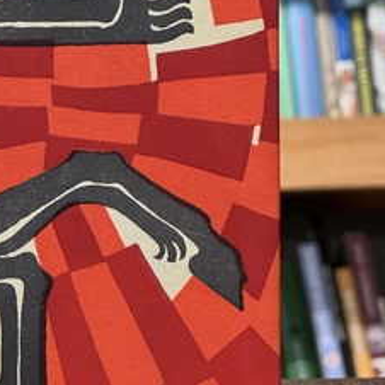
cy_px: 38
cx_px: 3
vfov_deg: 8.5
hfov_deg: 8.5
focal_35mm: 205
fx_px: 2580
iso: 250
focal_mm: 9
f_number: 2.8
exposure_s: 1/64
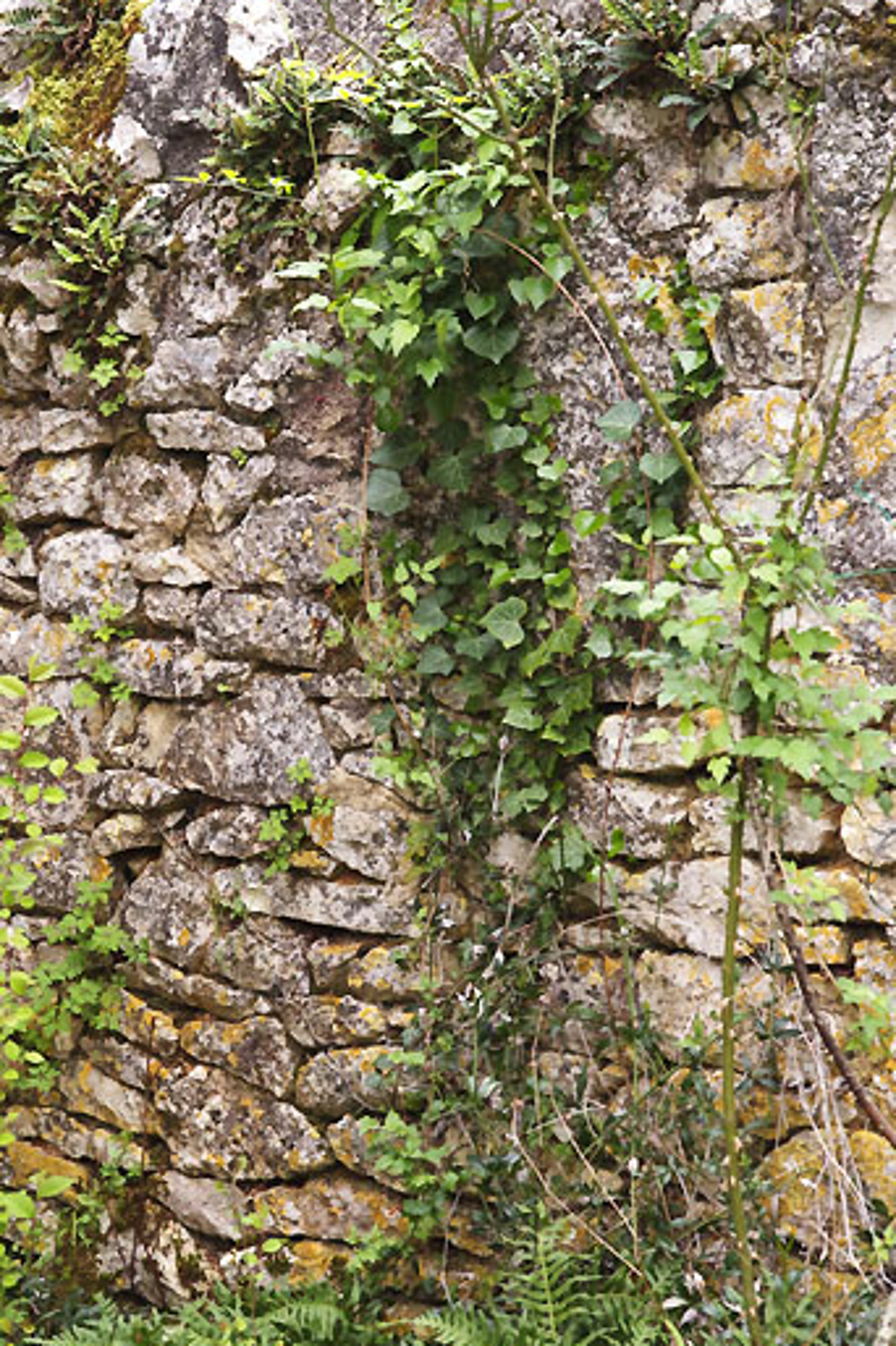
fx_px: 5869
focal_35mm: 157
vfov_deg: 13.1
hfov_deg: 8.7
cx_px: 231
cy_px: 778
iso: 800
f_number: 7.1
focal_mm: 105
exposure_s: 1/60
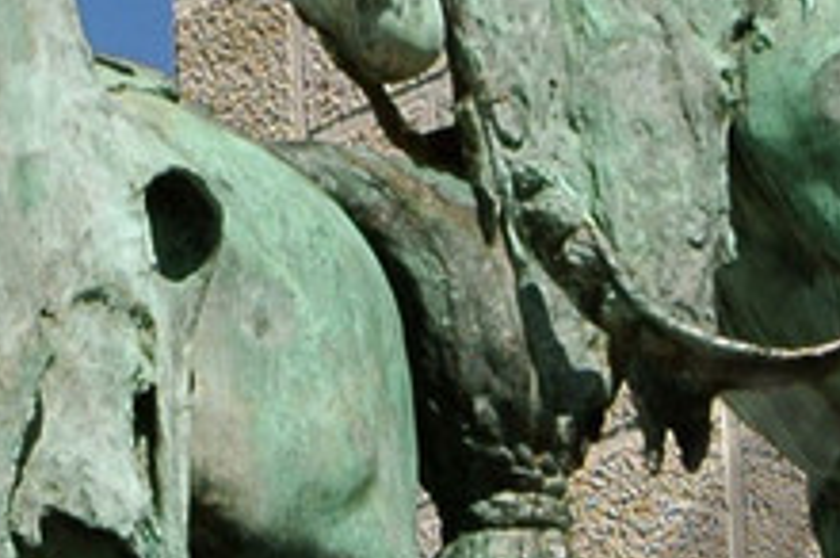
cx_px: 92
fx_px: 6594
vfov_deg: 4.8
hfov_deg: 7.3
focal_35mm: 283
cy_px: 6
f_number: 10
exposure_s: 1/320
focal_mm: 26
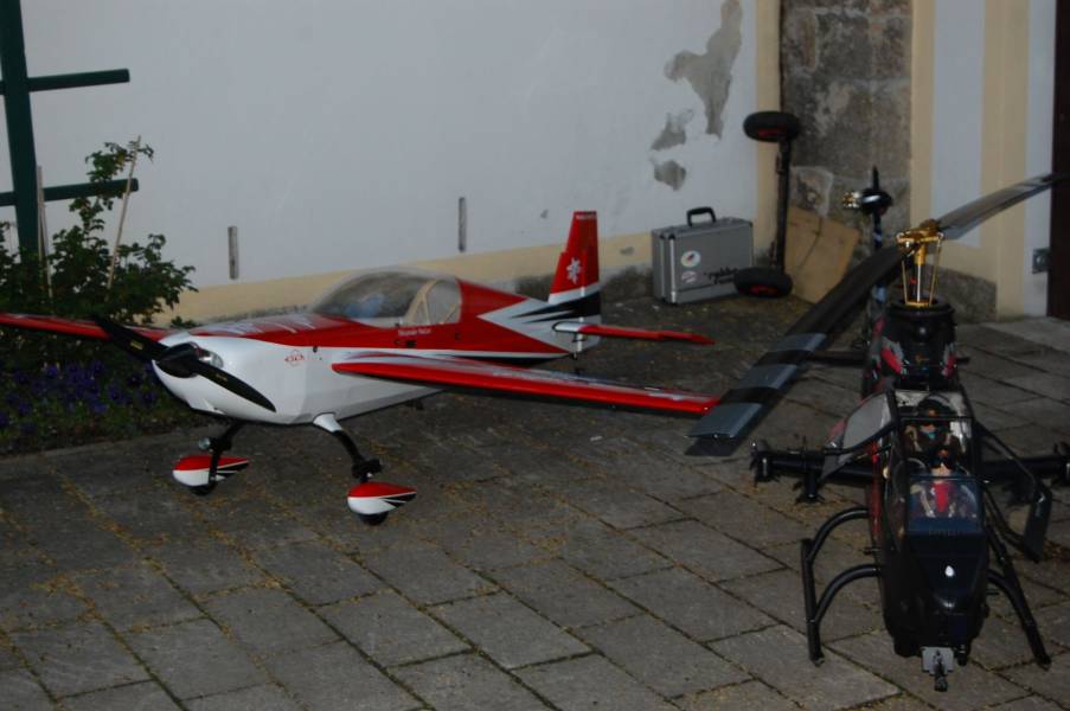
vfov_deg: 19.7
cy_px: 356
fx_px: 2049
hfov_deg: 29.3
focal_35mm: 69
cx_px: 535
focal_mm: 46
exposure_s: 1/60
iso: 500
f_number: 5.3
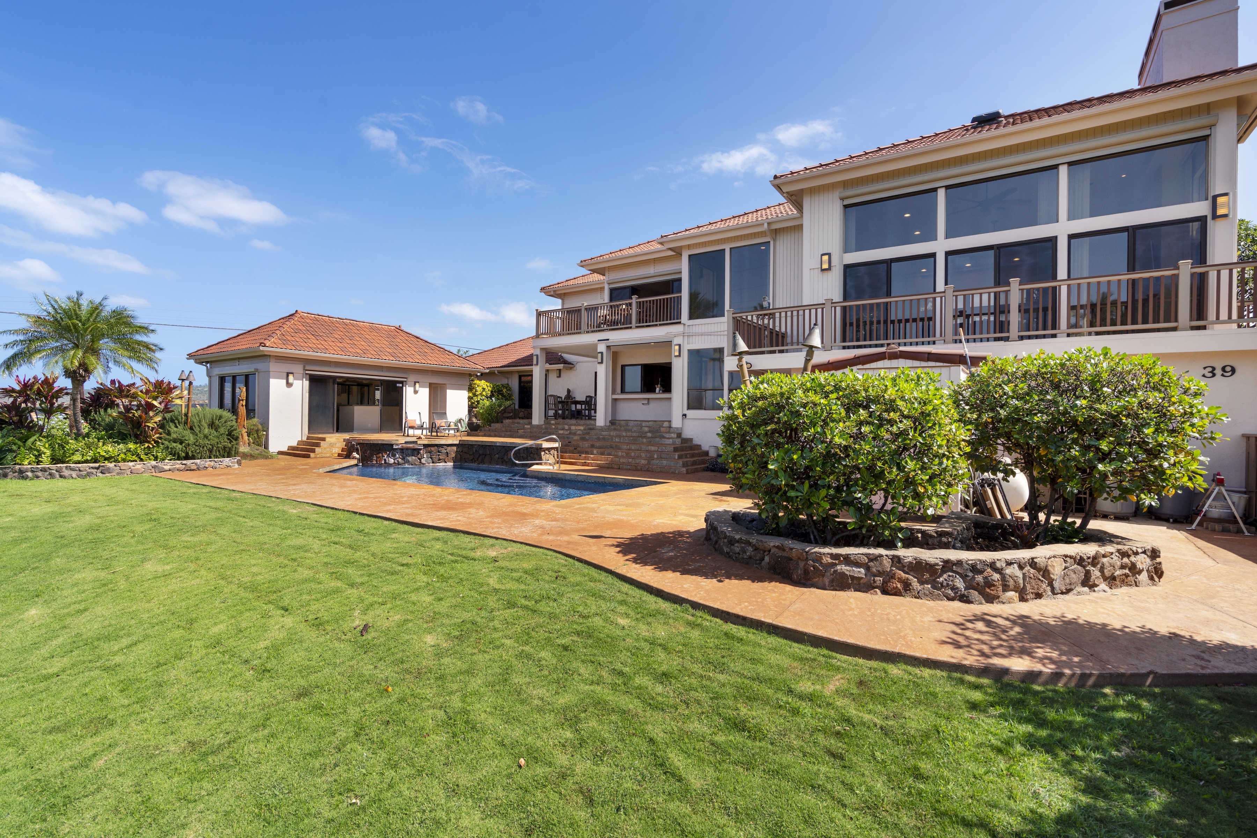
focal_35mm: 16
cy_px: 419
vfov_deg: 73.7
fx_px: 559
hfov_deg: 96.7
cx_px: 628
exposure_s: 1/200
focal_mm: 16
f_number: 8
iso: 100
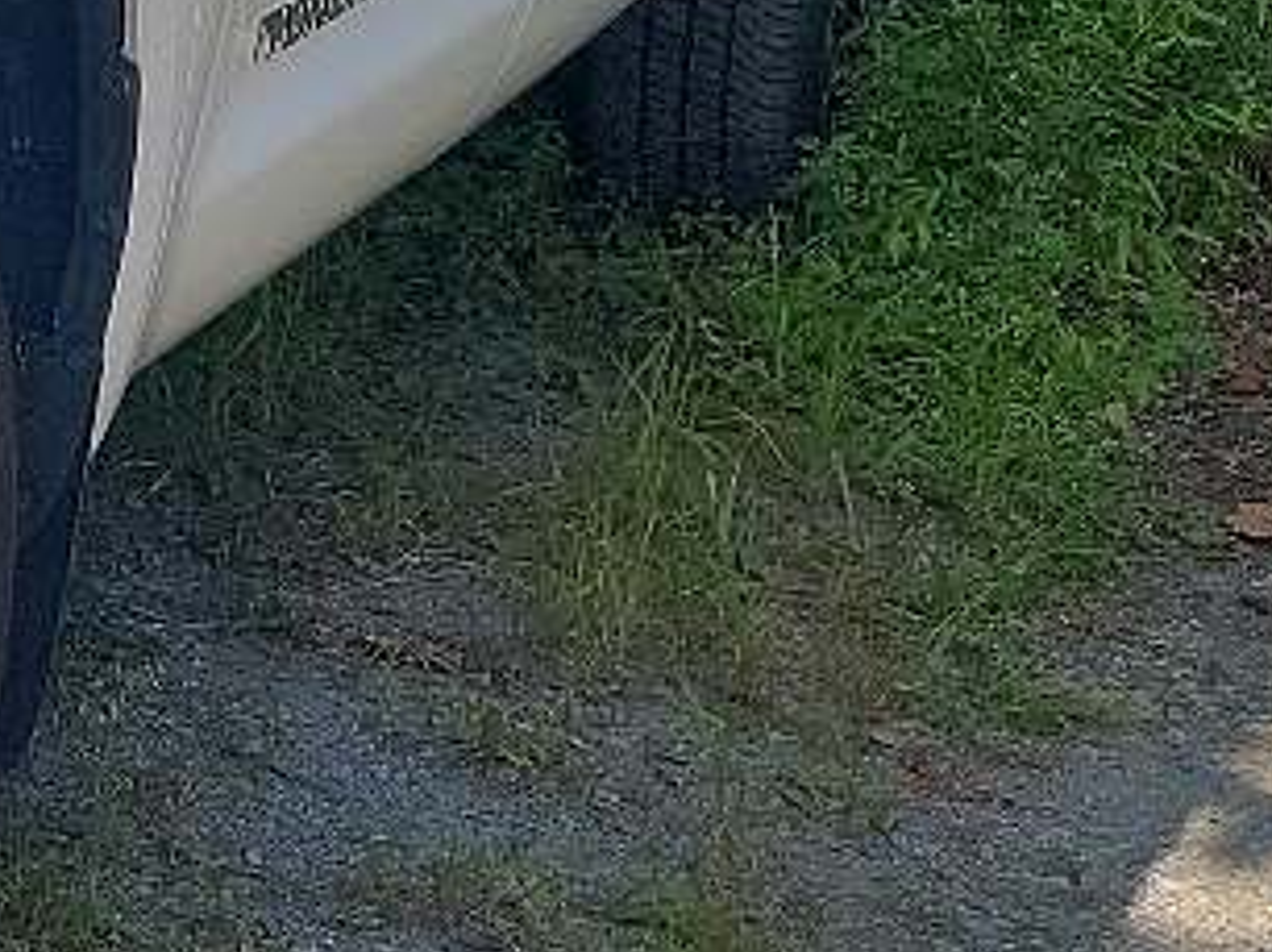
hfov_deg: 13.1
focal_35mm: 136
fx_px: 4994
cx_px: -998
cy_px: -62
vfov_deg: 10.8
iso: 50
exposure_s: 1/1000
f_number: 1.8
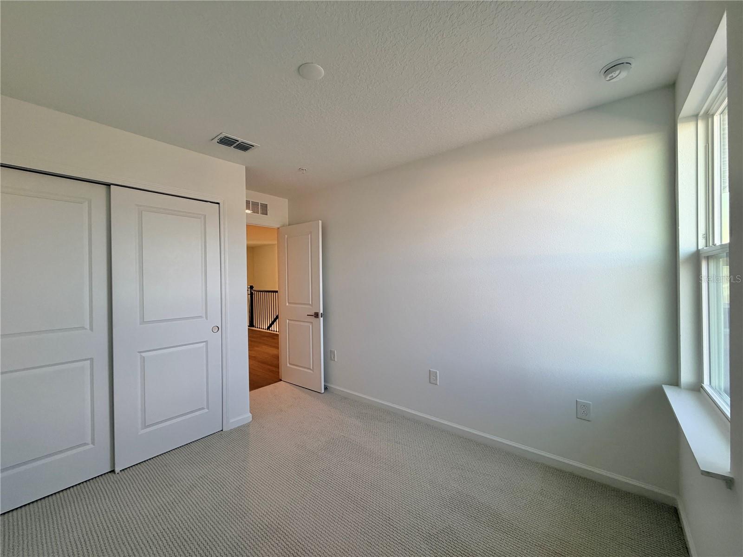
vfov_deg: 85.7
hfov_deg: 102.1
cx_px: 372
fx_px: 300
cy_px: 278
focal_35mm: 14
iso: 125
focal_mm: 2.22
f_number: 2.2
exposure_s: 1/120
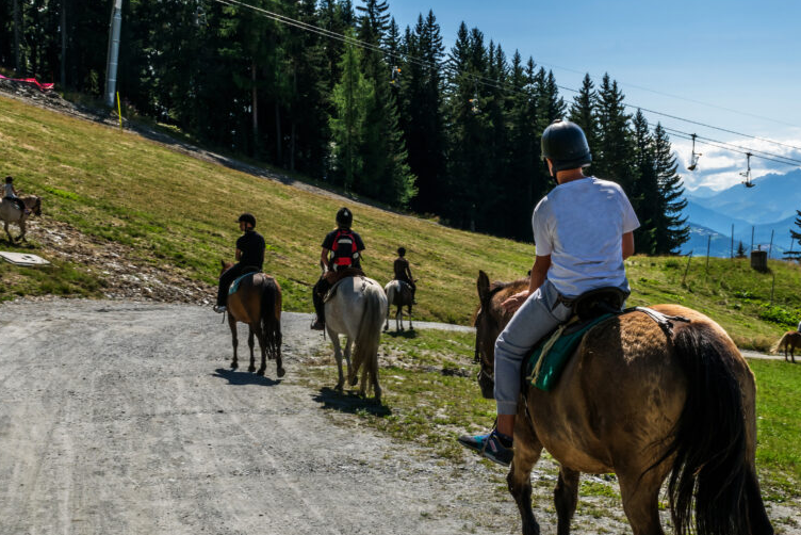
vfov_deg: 27.4
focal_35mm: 49
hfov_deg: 40.3
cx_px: 403
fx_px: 1091
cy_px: 361
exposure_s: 1/250
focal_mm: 24
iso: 200
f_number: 14
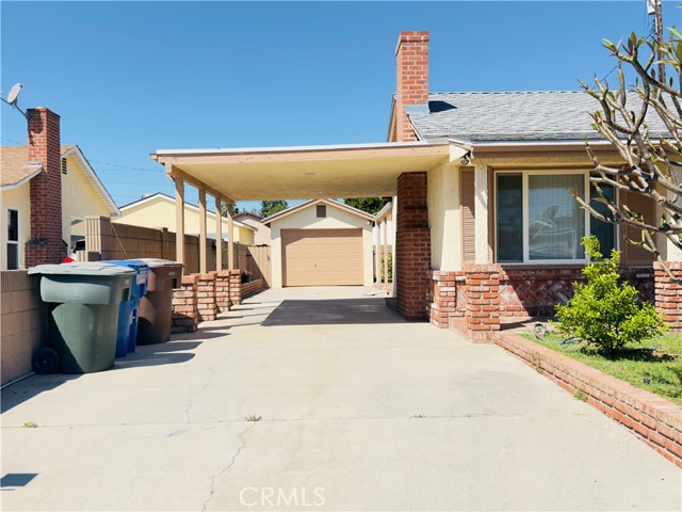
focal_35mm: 35
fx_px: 690
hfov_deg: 52.6
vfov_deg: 40.7
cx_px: 341
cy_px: 256
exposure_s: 1/2915
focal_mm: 6.76
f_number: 1.78
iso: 64
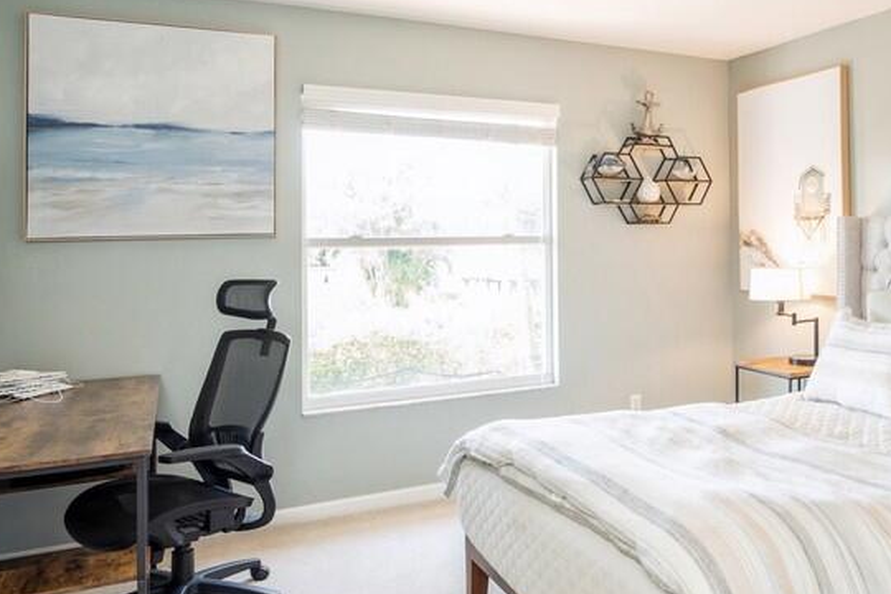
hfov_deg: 58.8
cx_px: 663
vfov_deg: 43.5
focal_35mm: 30
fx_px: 742
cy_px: 262
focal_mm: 12
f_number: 8
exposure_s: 1/3
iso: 200
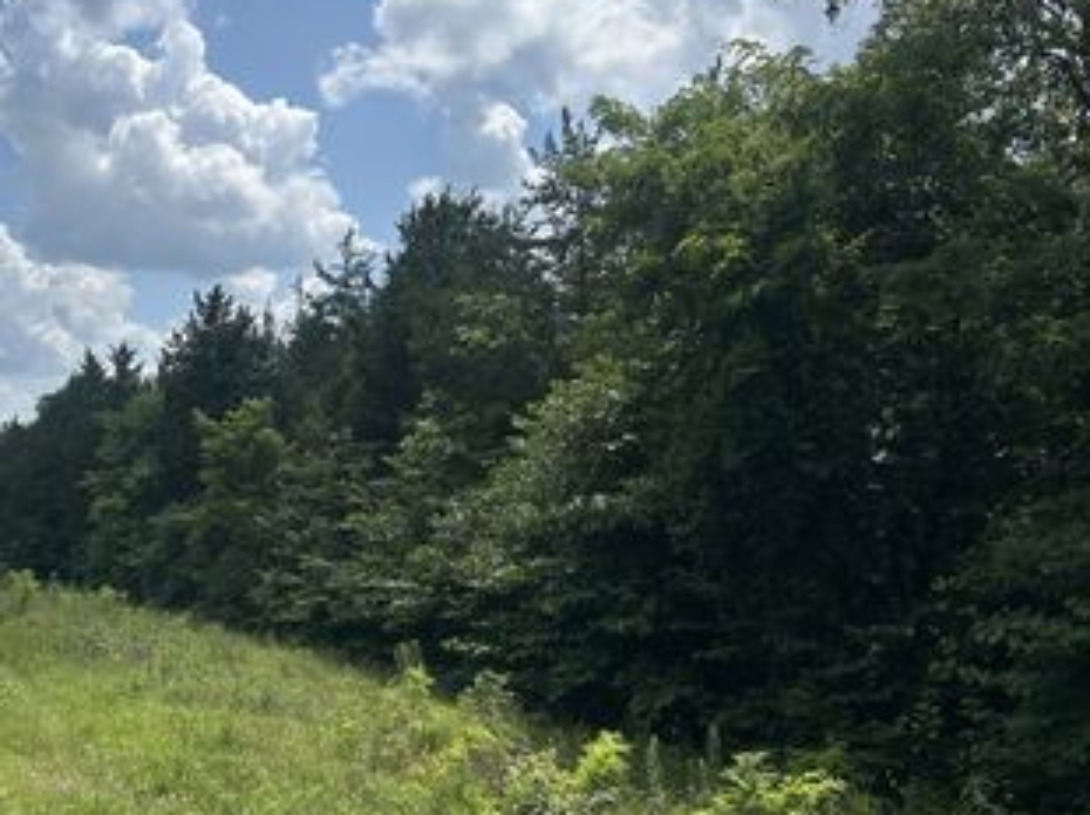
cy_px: 441
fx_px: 1321
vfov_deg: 34.3
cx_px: 260
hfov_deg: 43.3
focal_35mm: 42
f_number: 1.5
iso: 50
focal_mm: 5.7
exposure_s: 1/6211
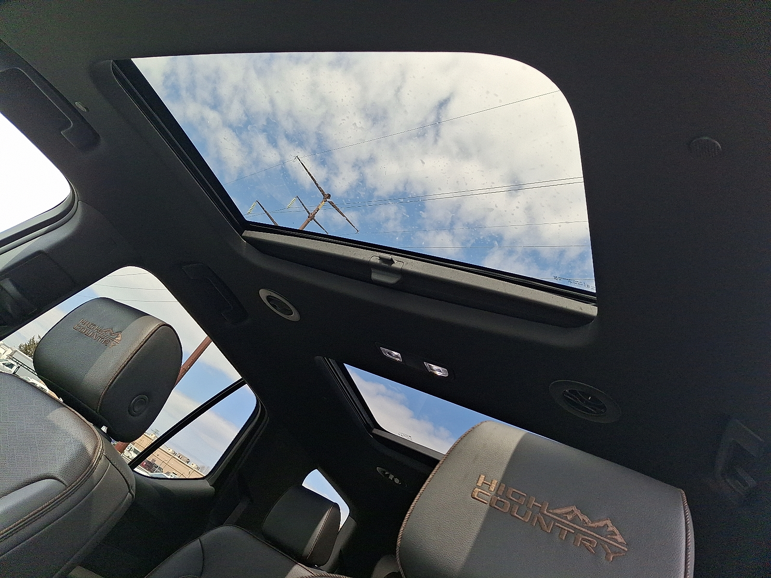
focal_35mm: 25
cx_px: 386
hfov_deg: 69.4
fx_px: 557
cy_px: 289
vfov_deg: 54.9
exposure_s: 1/476
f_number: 1.8
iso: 30
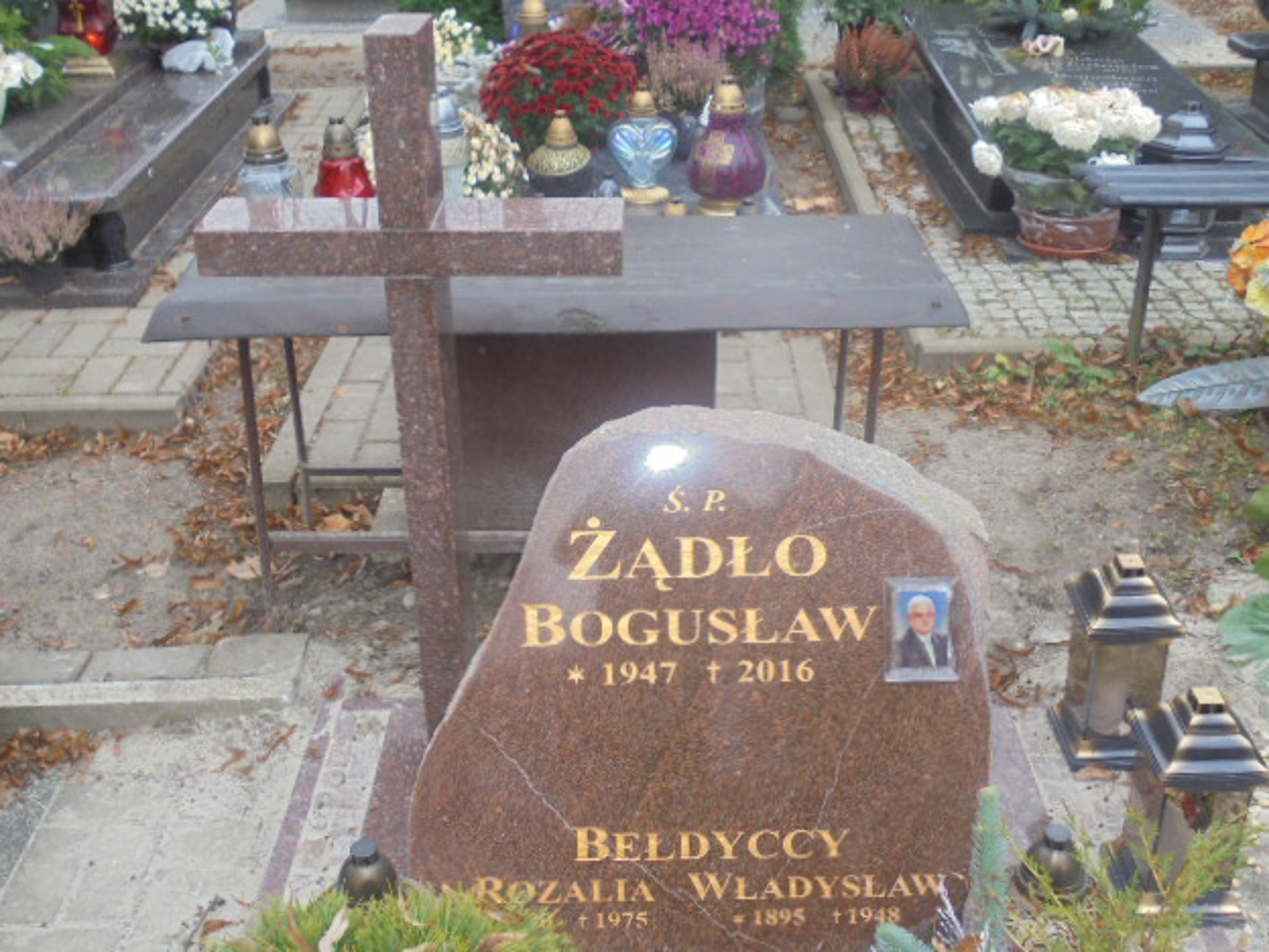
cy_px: 486
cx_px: 622
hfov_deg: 47.9
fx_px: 1430
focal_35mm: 39
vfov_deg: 36.8
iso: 100
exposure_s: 1/30
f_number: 4.2
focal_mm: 6.9
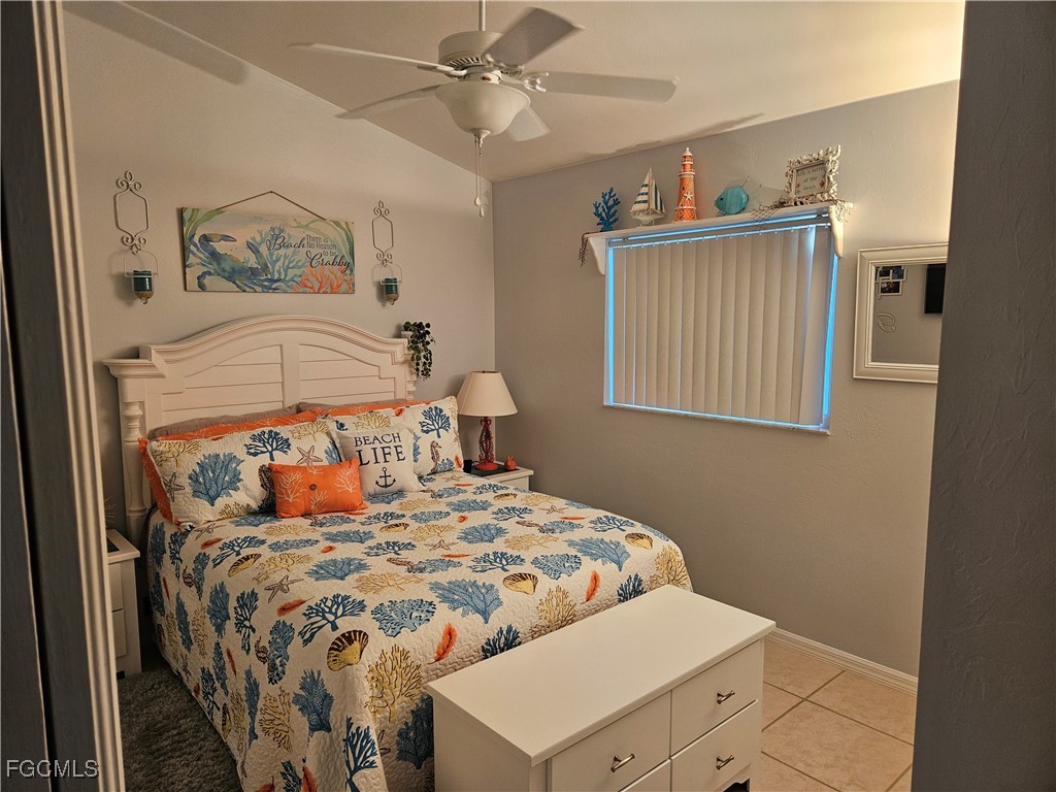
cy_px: 396
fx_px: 702
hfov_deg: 73.9
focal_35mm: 23
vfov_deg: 58.9
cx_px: 528
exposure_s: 1/120
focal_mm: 5.4
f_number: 1.8
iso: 125
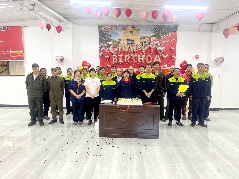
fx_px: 180
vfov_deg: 53.1
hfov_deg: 67.3
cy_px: 90
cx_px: 120
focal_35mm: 26
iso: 125
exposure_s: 1/100
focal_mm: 5.1
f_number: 1.6
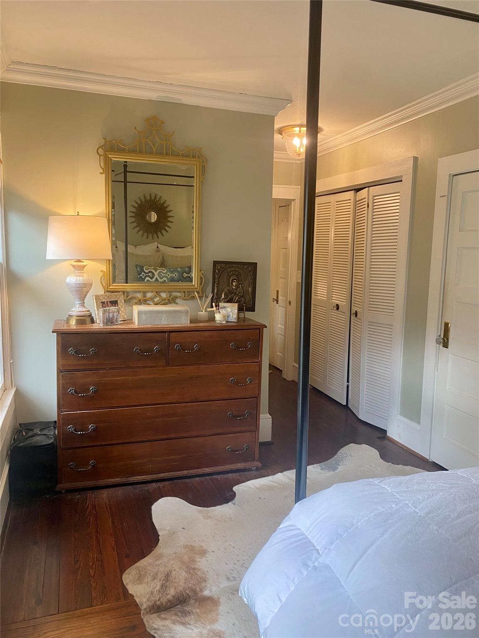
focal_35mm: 26
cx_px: 240
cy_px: 319
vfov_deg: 67.3
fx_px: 480
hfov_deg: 53.1
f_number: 1.8
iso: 100
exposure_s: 1/60
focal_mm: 4.25
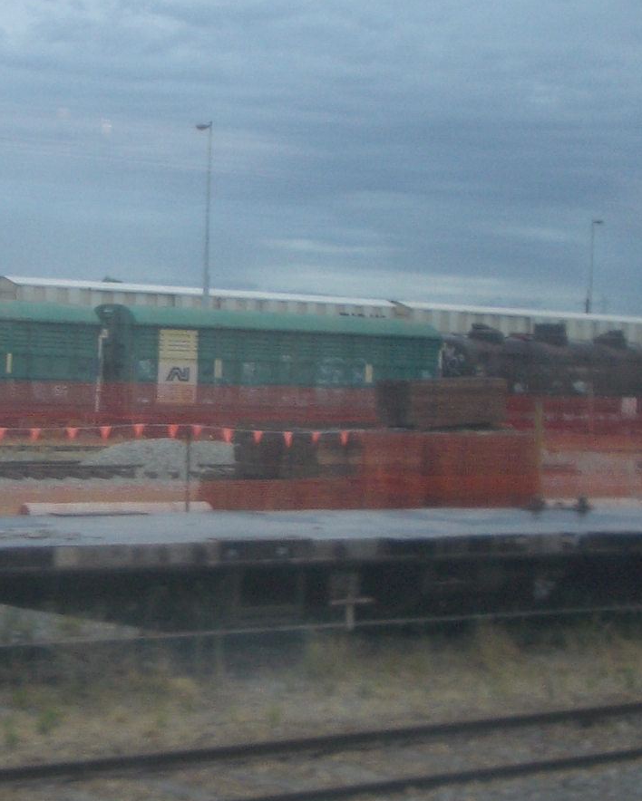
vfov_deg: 21.5
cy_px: 460
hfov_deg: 17.0
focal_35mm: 89
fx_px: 2112
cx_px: 42
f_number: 2.6
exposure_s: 1/320
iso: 50
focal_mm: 5.8
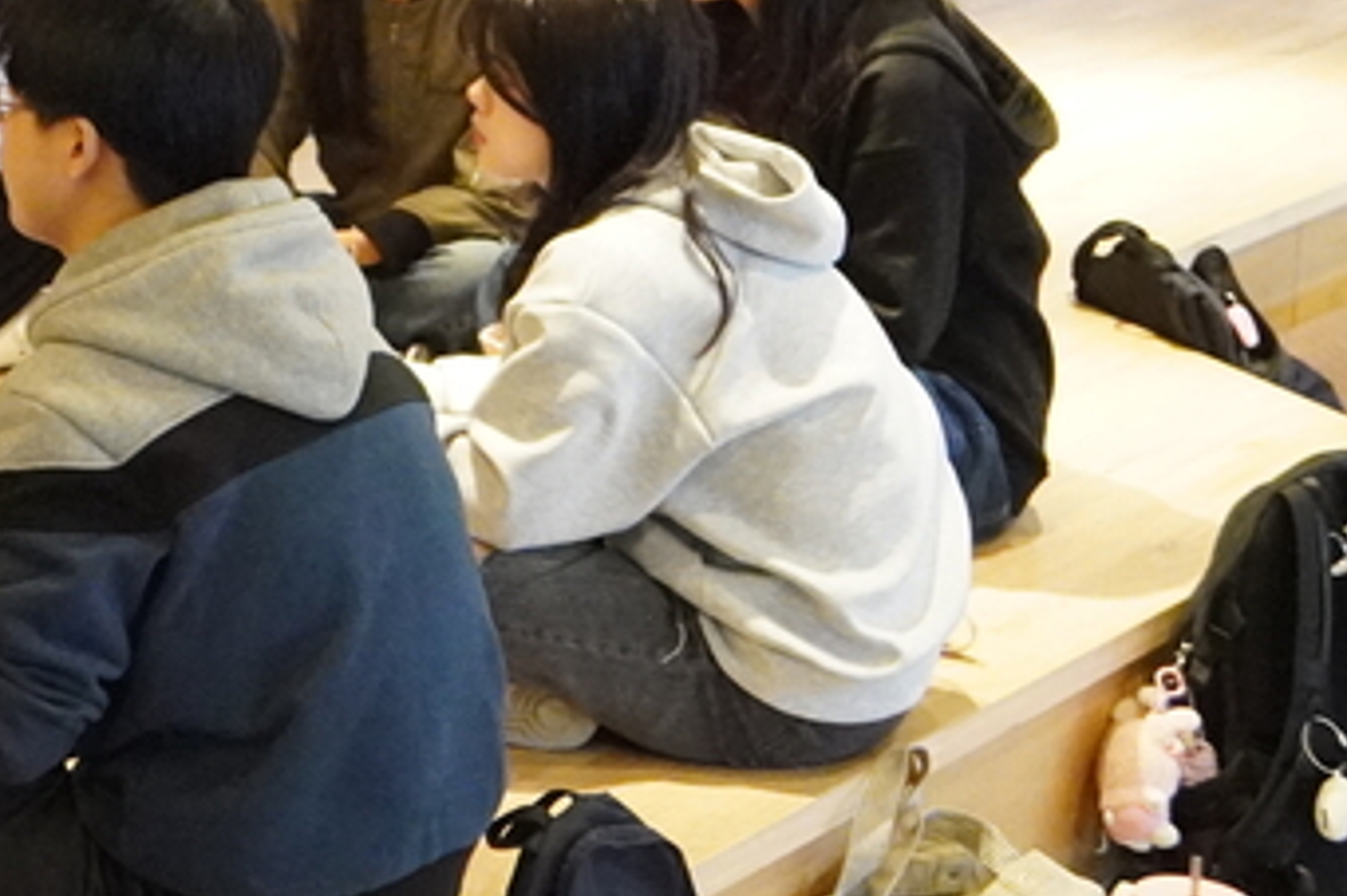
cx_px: -640
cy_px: -158
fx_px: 3357
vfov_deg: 14.7
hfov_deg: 19.8
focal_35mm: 90
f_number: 4
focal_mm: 17
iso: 6400
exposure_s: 1/250
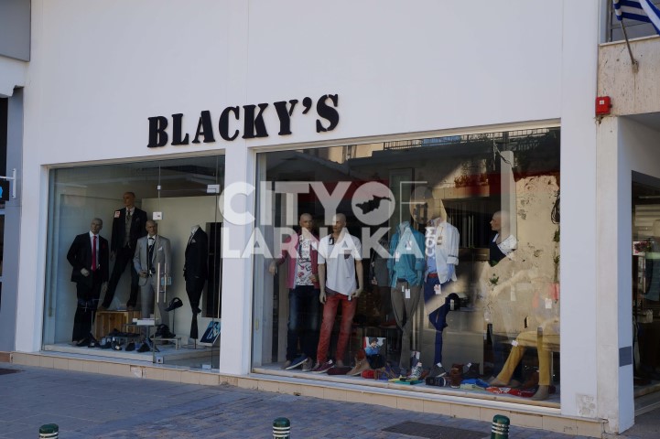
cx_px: 330
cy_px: 220
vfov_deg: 30.8
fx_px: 797
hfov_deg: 45.0
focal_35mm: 44
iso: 100
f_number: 10
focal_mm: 29
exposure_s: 1/60
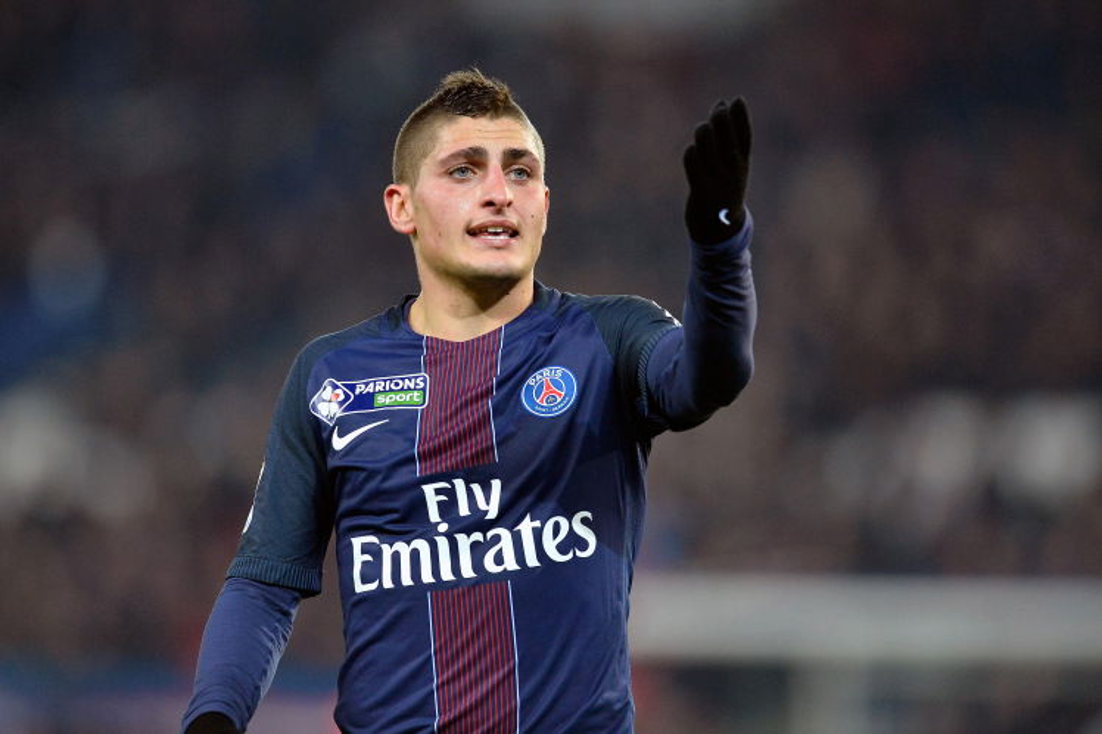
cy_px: 367
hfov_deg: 5.2
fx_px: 12238
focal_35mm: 400
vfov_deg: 3.4
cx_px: 551
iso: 4000
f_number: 3.5
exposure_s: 1/2000
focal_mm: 400
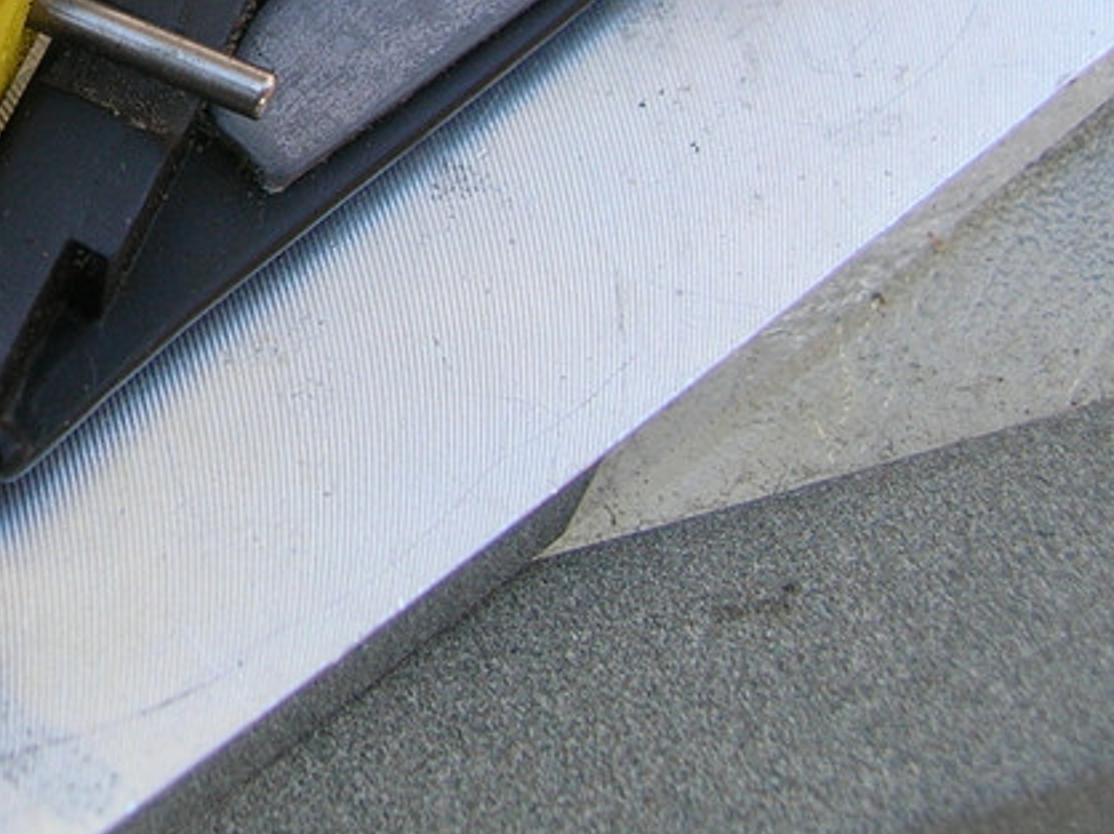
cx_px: -119
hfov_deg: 20.3
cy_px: -155
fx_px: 2959
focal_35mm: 92
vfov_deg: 15.5
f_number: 2.7
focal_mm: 6
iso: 50
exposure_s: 1/72.6
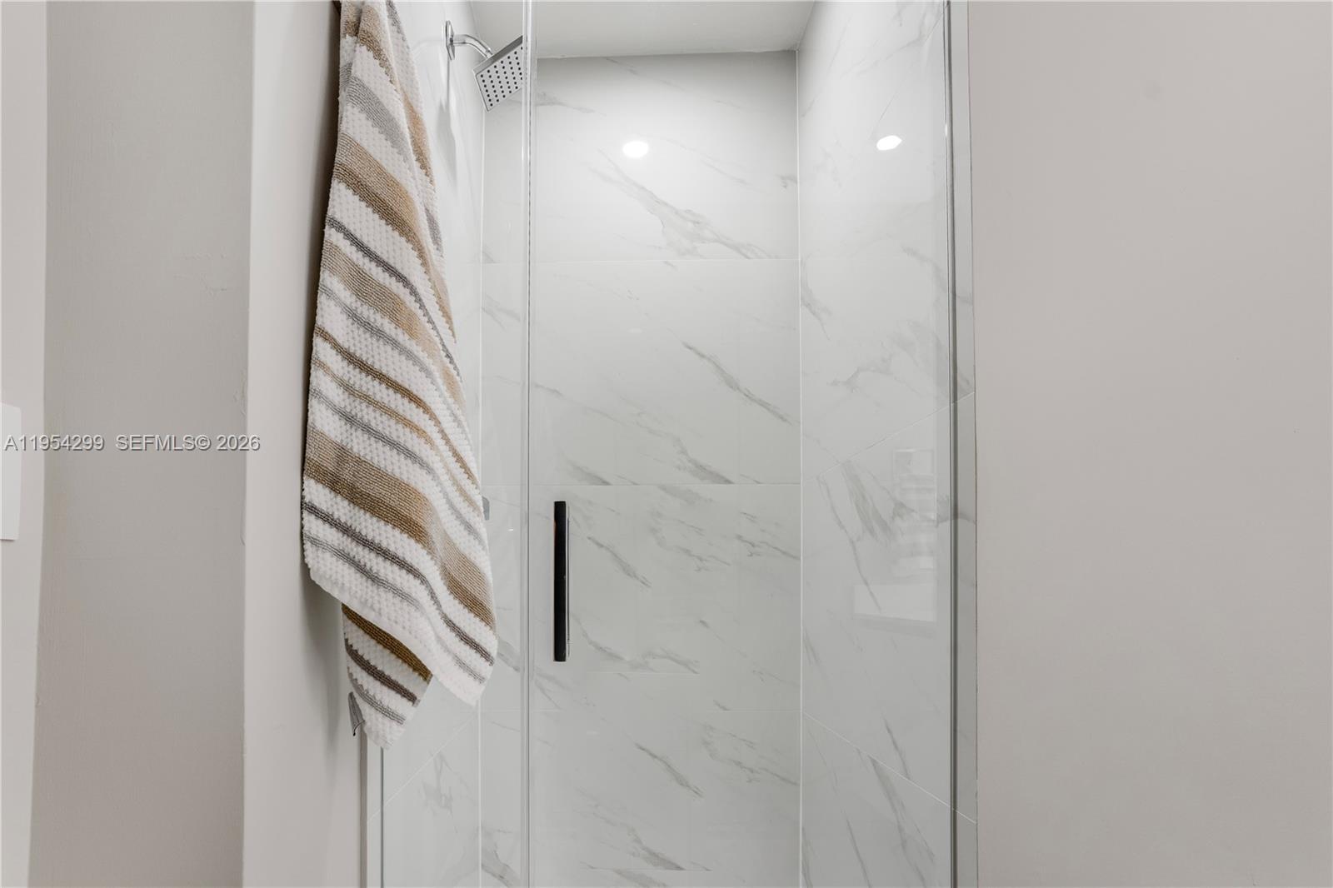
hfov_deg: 93.3
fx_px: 629
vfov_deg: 70.4
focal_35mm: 17
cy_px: 444
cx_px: 666
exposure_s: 1/4
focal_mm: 17
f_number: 8
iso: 125
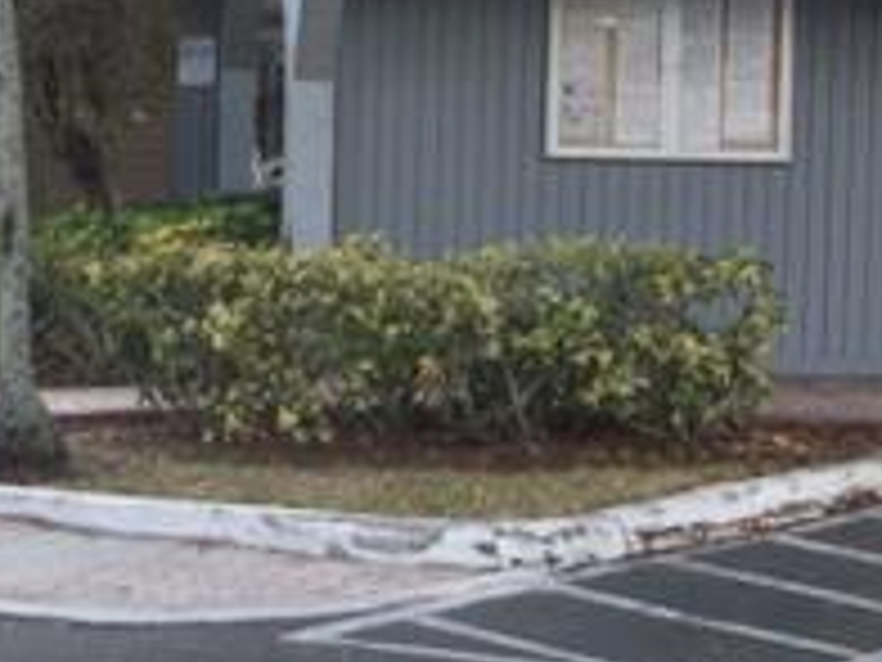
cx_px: 126
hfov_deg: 14.1
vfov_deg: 10.6
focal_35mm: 139
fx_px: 3542
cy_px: 171
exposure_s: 1/177
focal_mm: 5.7
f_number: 2.8
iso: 64
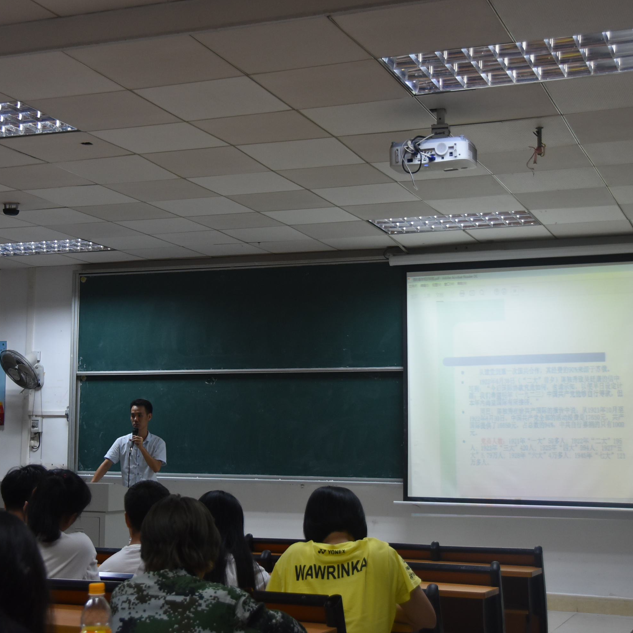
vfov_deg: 28.8
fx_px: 1234
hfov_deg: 28.7
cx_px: 264
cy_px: 314
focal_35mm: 60
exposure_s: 1/60
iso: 800
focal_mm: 31
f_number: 4
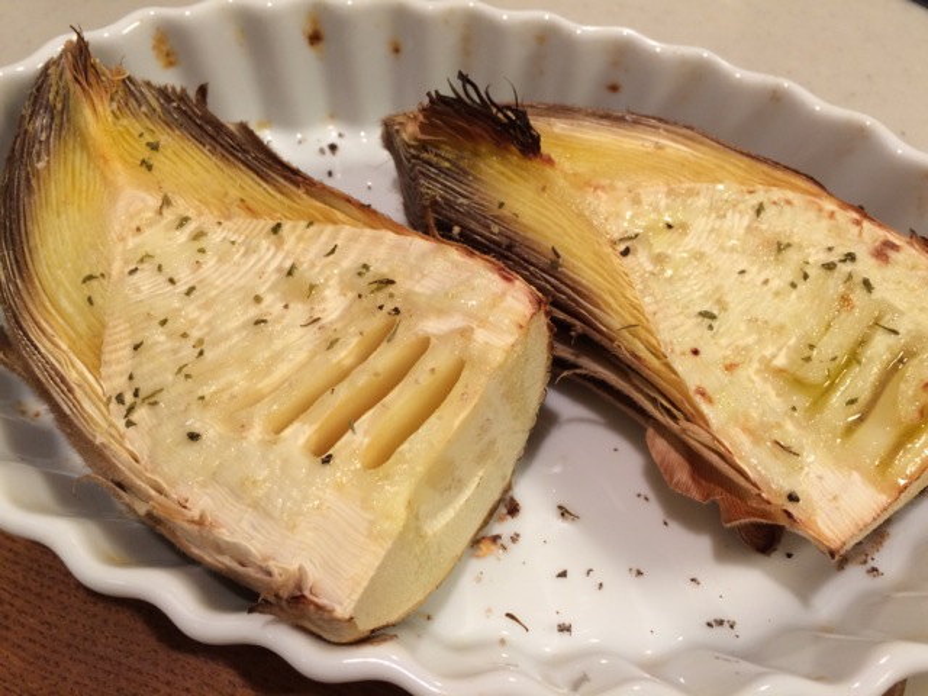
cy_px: 348
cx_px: 464
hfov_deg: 61.7
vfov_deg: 48.2
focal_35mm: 29
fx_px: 777
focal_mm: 4.15
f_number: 2.2
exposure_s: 1/33
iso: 125
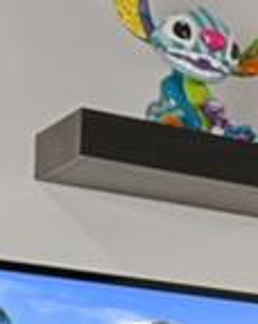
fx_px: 1607
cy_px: 718
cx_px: 1419
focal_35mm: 168
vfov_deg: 10.3
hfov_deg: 5.6
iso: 320
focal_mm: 16
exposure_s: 1/3
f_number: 9
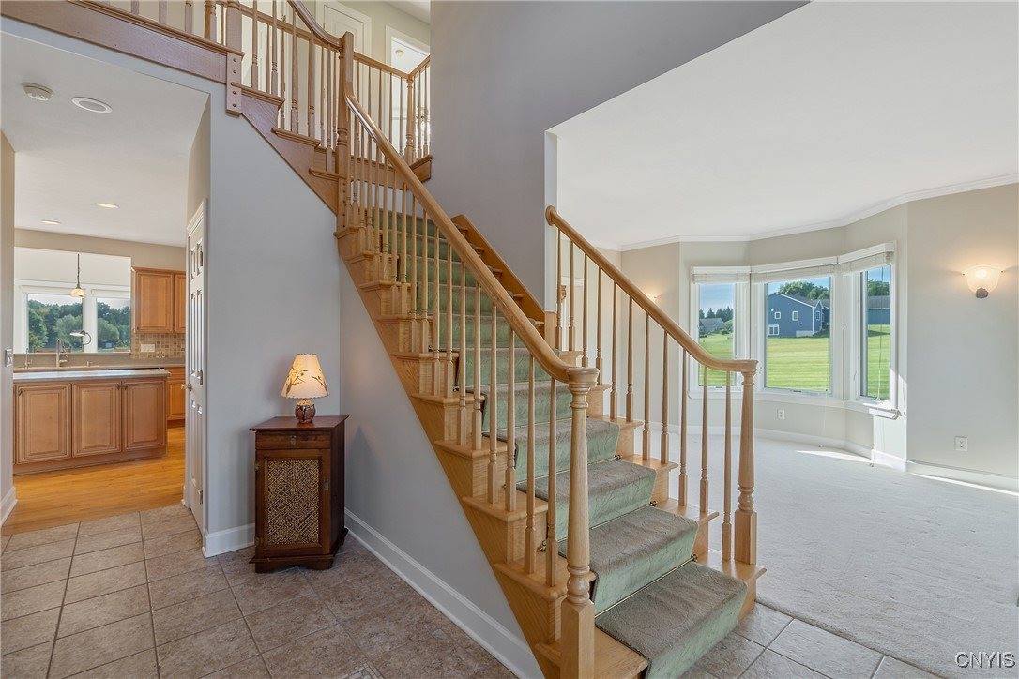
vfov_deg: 73.7
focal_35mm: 16
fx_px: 453
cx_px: 510
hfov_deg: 96.7
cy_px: 340
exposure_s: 1/10
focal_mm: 16
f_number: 9
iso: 200
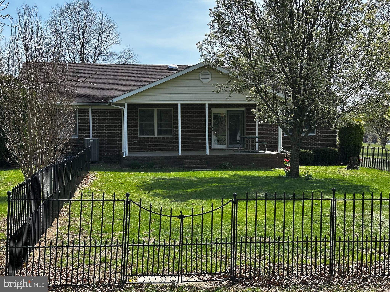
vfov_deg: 30.3
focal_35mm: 48
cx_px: 195
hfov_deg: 39.7
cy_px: 146
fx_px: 541
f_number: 1.78
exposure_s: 1/1414
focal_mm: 6.86
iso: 64
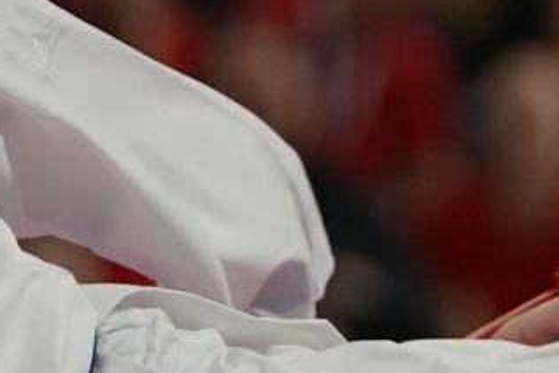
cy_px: 287
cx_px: 235
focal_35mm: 1319
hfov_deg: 1.6
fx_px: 20489
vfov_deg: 1.0
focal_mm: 156
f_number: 2.8
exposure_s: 1/1000
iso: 1250
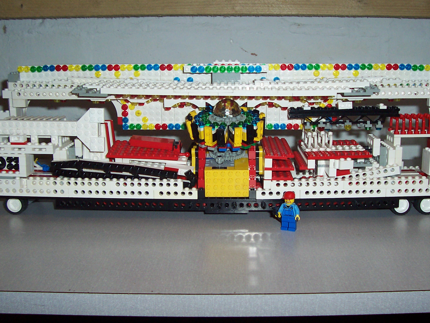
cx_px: 232
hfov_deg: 45.7
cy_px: 157
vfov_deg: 35.1
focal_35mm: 41
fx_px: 509
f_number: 2.8
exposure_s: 1/60
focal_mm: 5.6
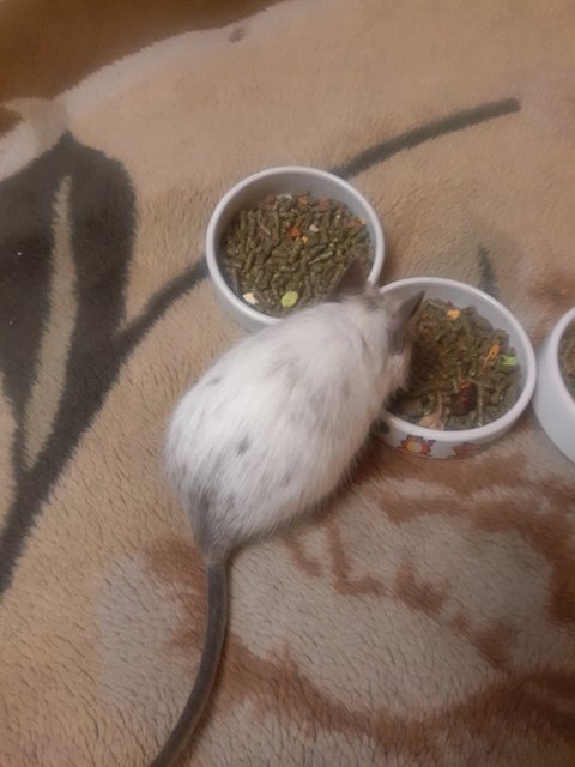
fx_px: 687
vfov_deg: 58.4
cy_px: 384
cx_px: 288
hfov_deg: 45.4
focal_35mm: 31
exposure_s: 1/17
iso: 500
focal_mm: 4.73
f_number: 2.2
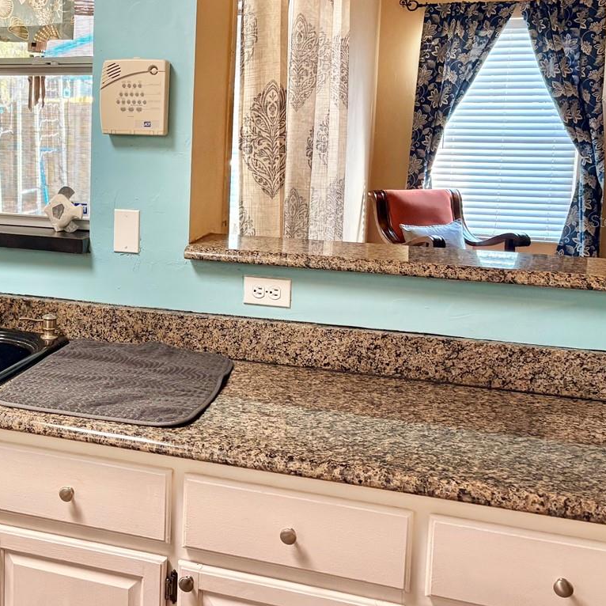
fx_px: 951
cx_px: 32
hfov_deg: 33.1
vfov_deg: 35.1
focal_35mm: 48
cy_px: 221
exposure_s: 1/60
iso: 160
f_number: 1.6
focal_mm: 5.96
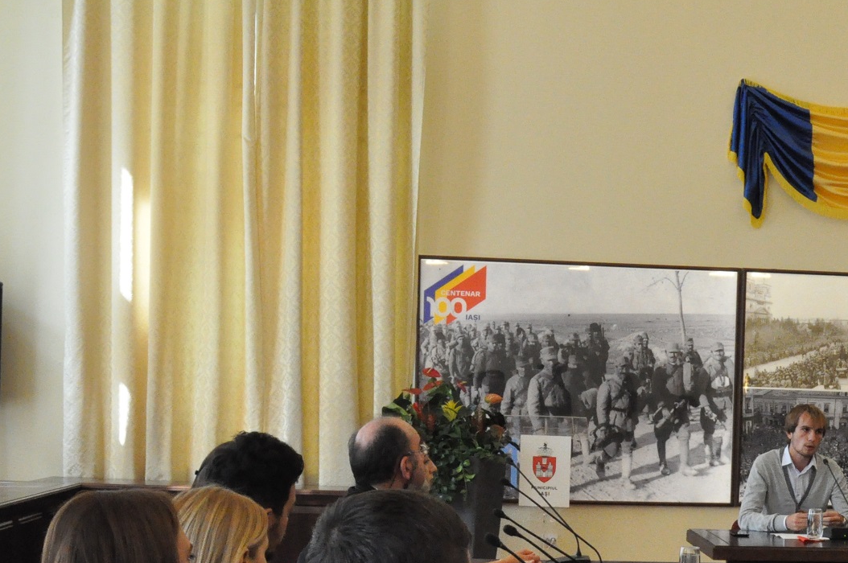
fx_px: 1741
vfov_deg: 18.0
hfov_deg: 26.3
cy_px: 525
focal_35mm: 74
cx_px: 791
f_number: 16
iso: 3200
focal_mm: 26
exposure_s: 1/50
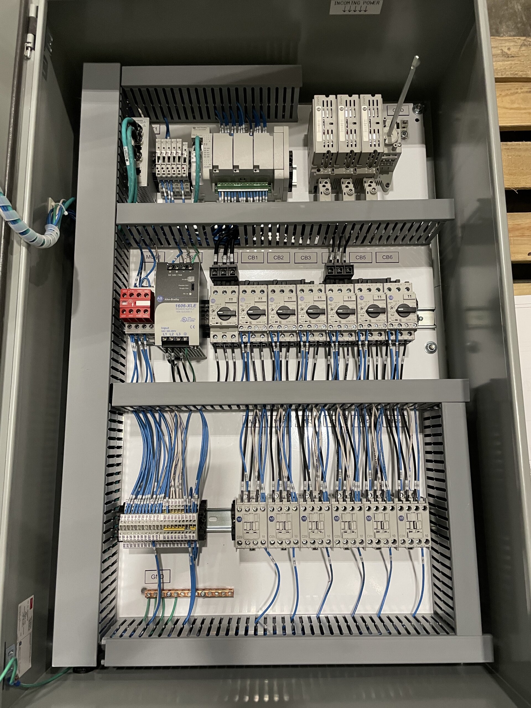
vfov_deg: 67.3
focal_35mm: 26
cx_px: 266
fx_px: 532
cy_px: 354
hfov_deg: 53.1
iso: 250
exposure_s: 1/60
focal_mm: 4.2
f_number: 1.6
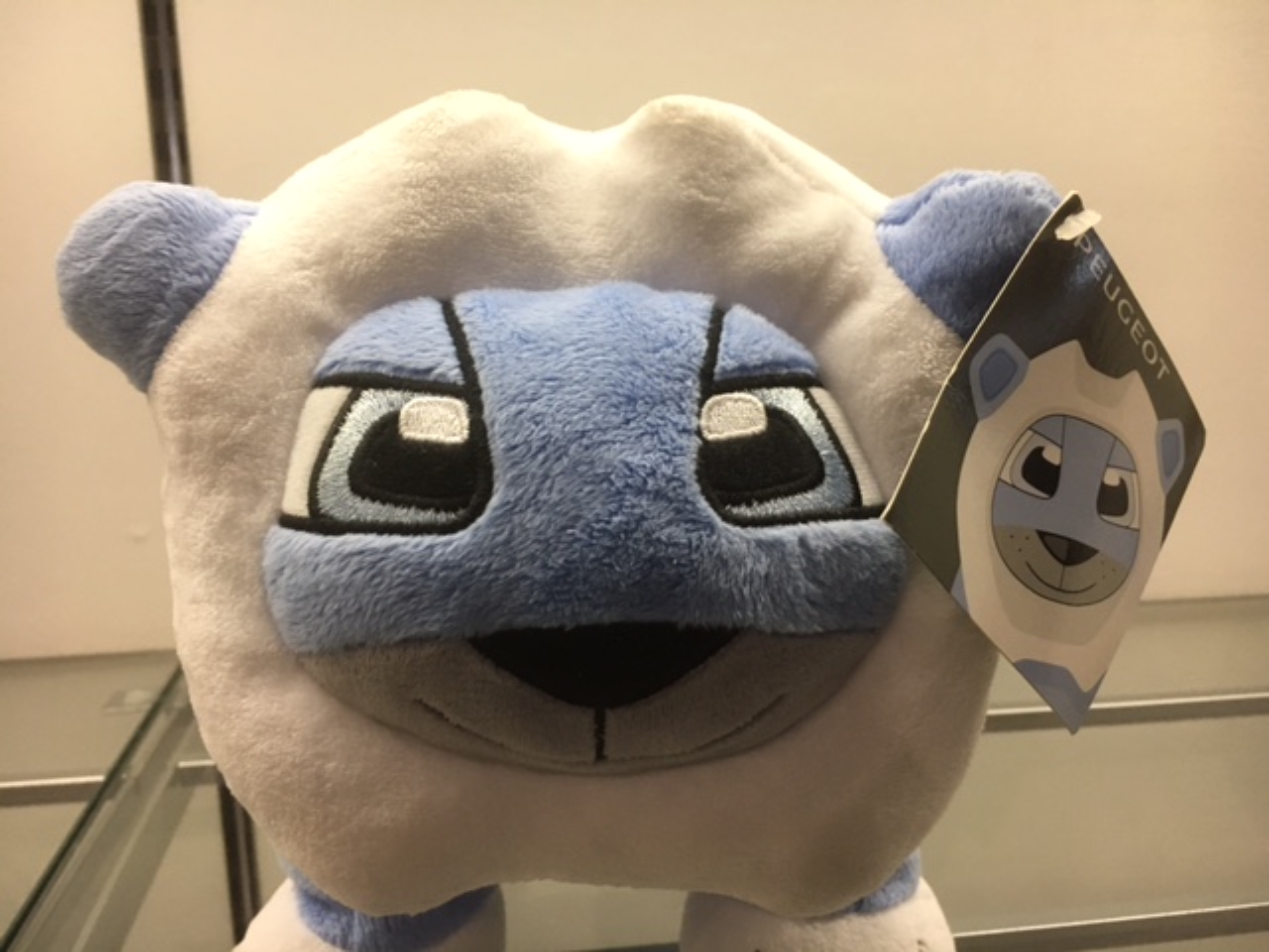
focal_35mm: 29
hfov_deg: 61.7
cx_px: 634
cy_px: 476
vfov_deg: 48.2
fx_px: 1063
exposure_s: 1/33
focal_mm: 4.15
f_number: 2.2
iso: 160
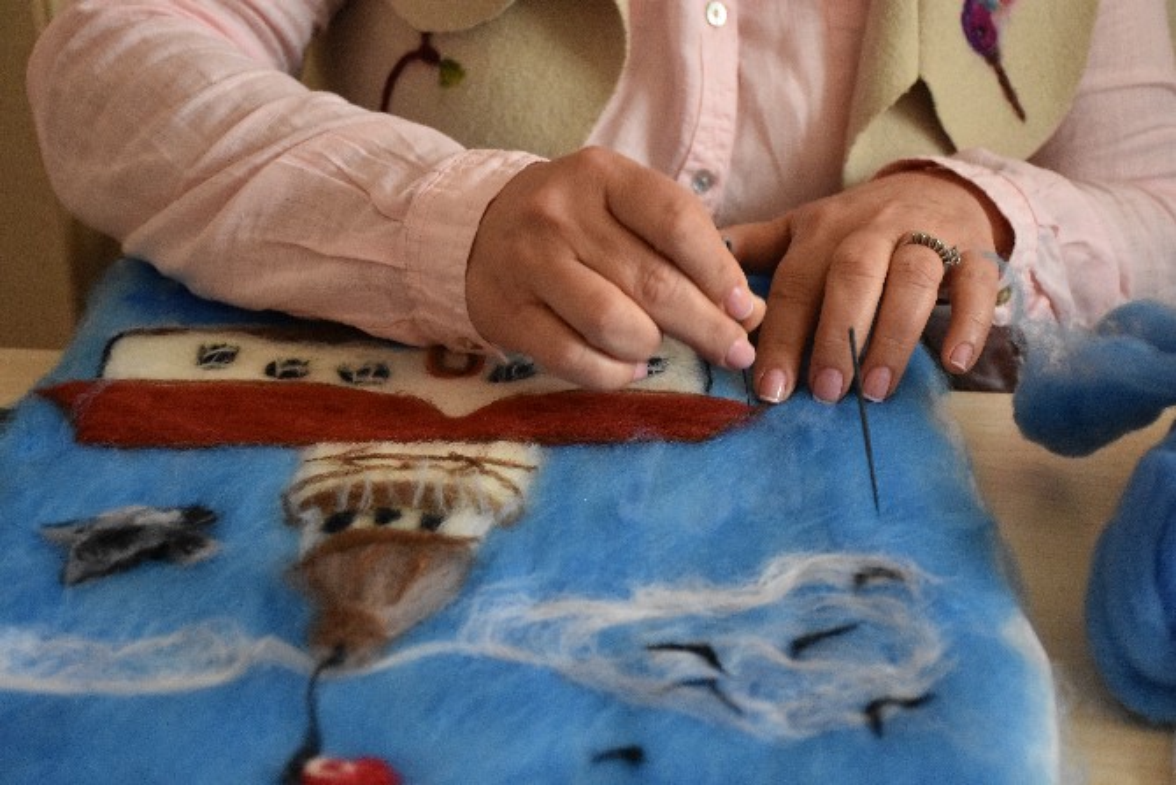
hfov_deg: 28.1
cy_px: 392
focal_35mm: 72
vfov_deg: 18.9
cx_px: 588
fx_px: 2352
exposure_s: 1/60
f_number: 4.5
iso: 4500
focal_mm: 48
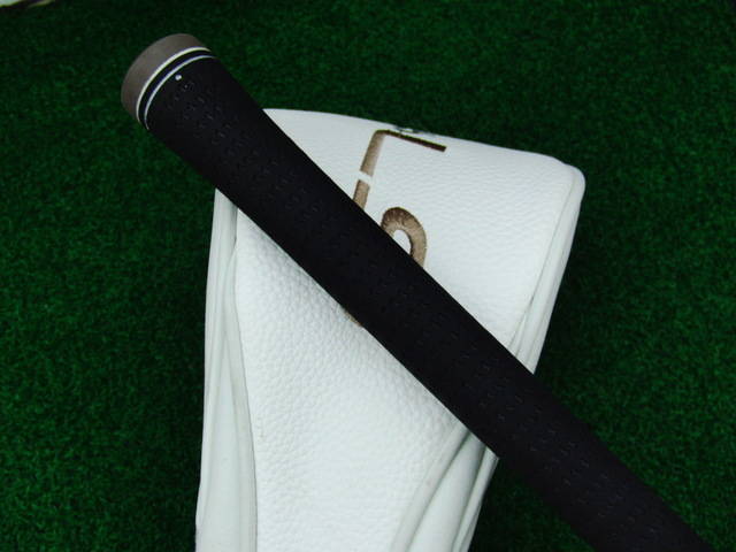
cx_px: 368
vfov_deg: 38.7
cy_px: 276
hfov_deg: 50.1
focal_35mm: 37
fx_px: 787
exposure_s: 1/80
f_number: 3.6
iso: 250
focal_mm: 6.42
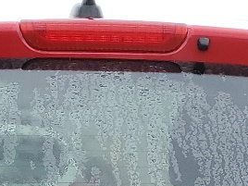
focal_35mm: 155
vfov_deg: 8.4
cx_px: 113
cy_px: 511
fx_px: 1110
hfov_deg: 12.7
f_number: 1.5
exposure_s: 1/455
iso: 50
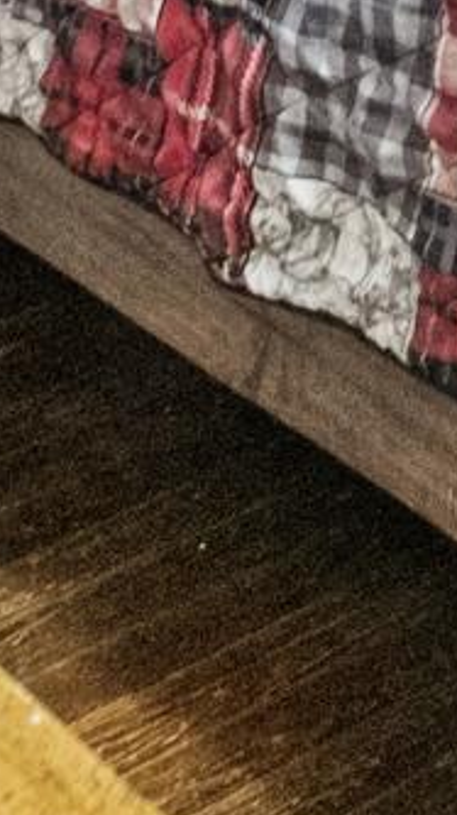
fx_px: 2545
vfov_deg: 14.1
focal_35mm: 118
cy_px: -995
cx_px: 1530
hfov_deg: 8.2
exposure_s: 2
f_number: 4
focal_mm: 10
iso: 1600
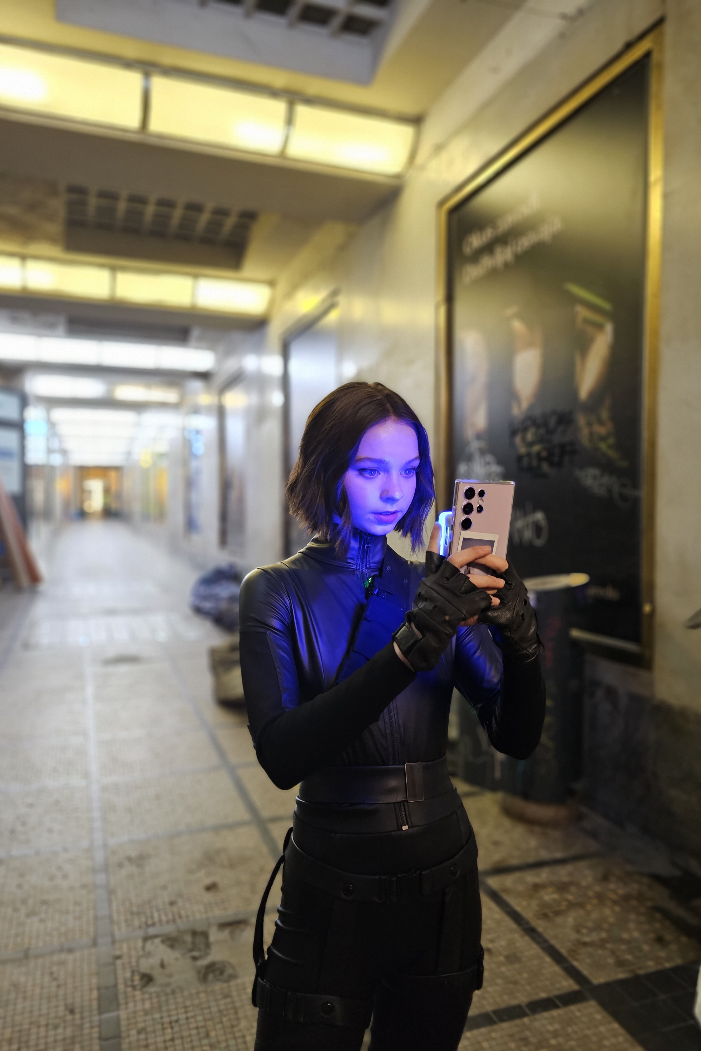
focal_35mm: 24
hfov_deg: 53.0
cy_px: 526
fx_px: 701
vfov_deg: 73.7
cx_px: 307
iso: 640
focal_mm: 6.3
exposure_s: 1/25
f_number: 1.7
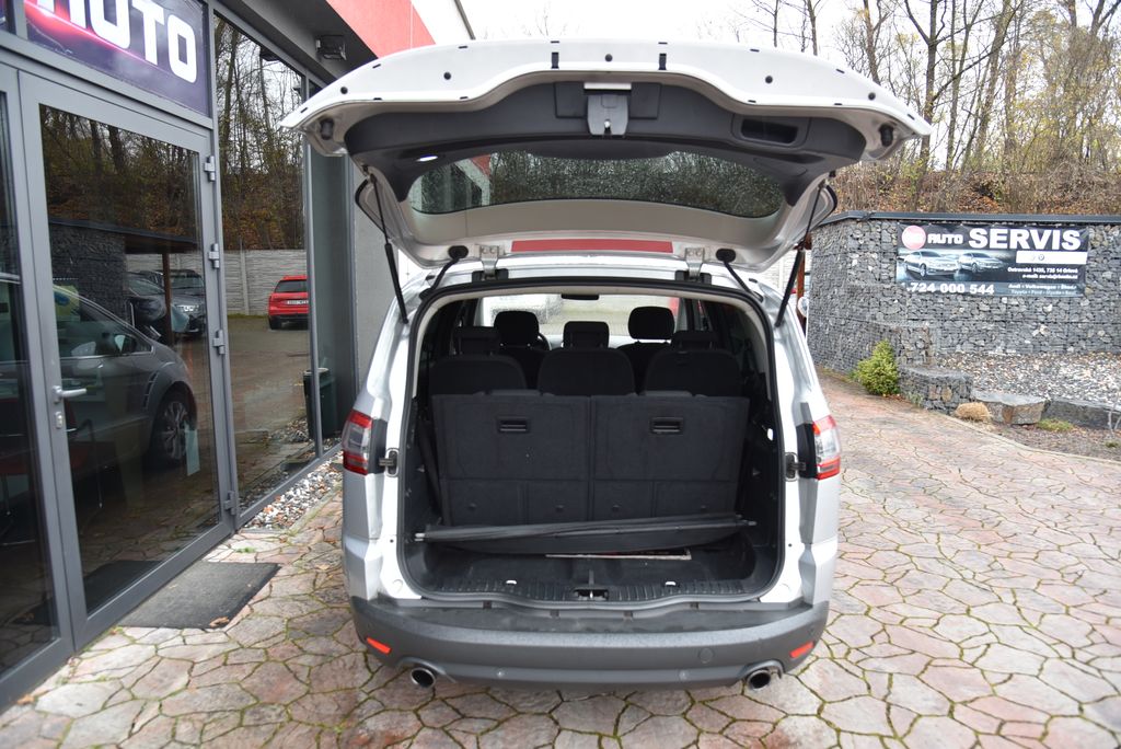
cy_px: 374
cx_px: 560
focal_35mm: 24
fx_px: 748
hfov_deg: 73.7
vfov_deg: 53.2
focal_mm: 24
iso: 500
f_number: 5
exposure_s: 1/100
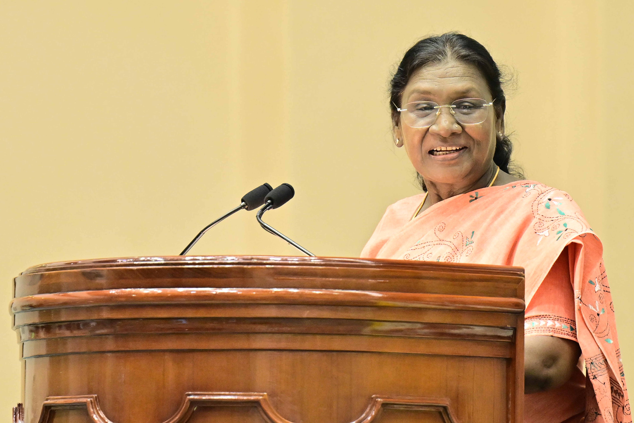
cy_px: 212
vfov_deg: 4.6
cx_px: 317
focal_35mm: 300
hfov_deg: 6.9
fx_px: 5283
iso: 1600
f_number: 3.2
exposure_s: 1/200
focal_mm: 200
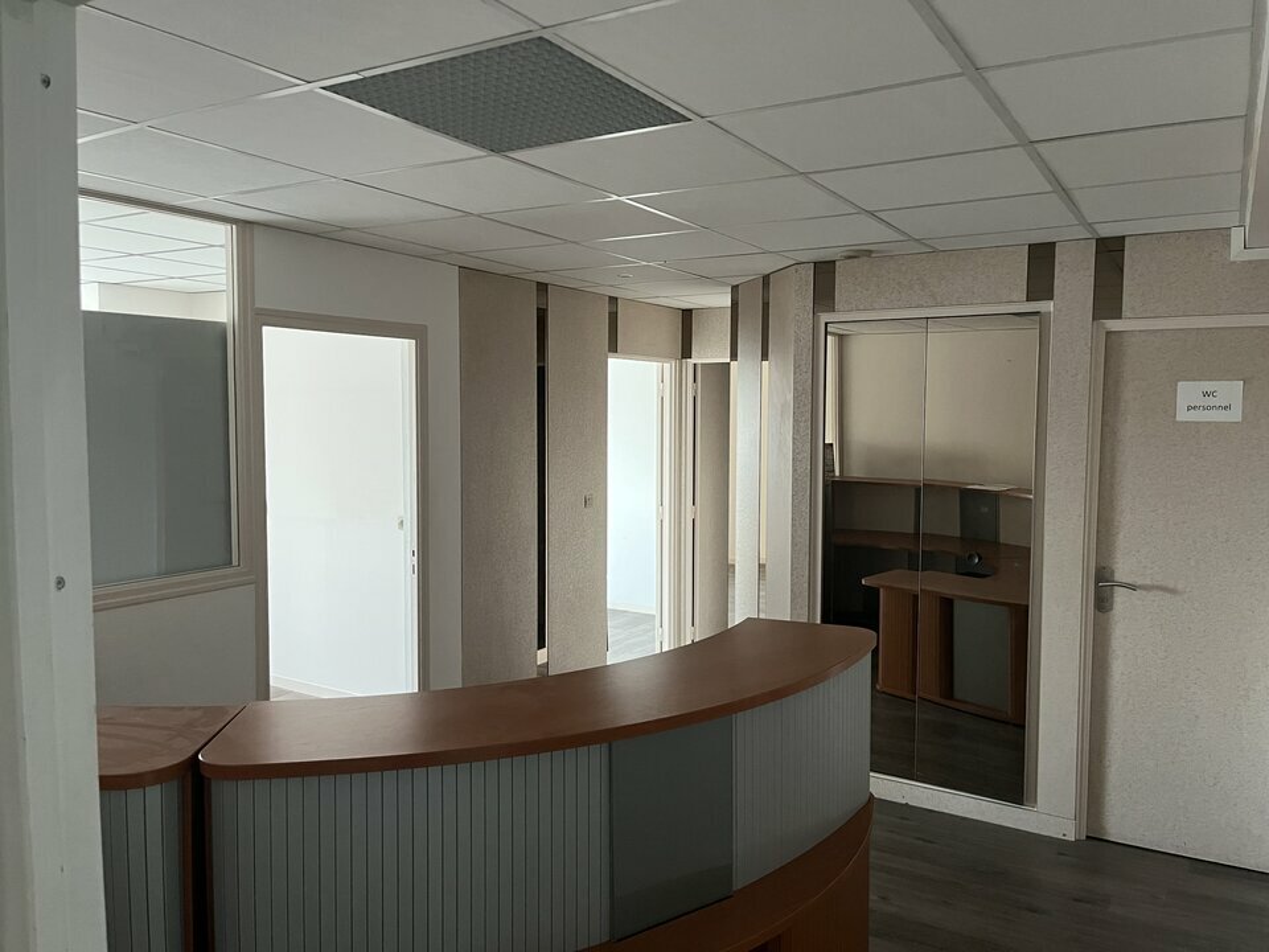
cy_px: 476
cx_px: 634
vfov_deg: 53.1
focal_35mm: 26
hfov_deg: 67.3
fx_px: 953
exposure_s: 1/60
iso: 500
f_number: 1.6
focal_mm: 5.1
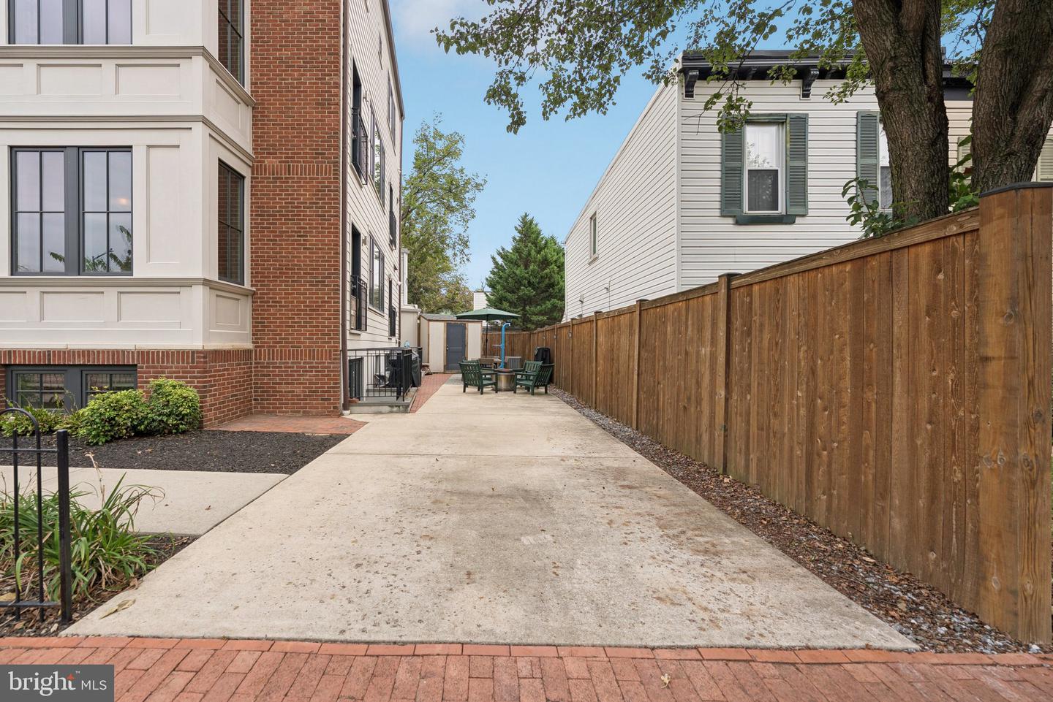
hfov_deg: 108.3
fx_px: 380
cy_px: 351
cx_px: 526
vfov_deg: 85.5
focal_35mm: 13
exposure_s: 1/125
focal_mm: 13
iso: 80
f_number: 5.6
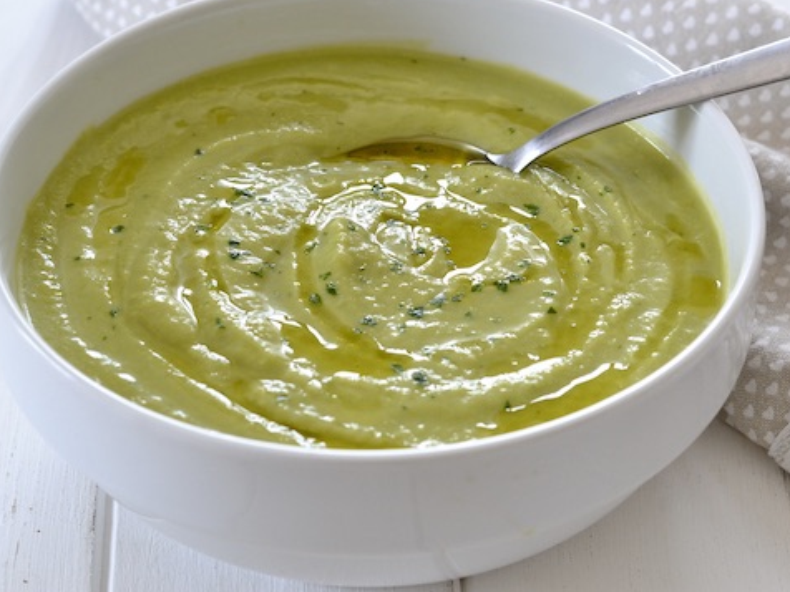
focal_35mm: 97
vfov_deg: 15.2
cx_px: 430
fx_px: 2214
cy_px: 256
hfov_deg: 20.2
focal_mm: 50
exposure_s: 1/200
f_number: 4.5
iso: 800
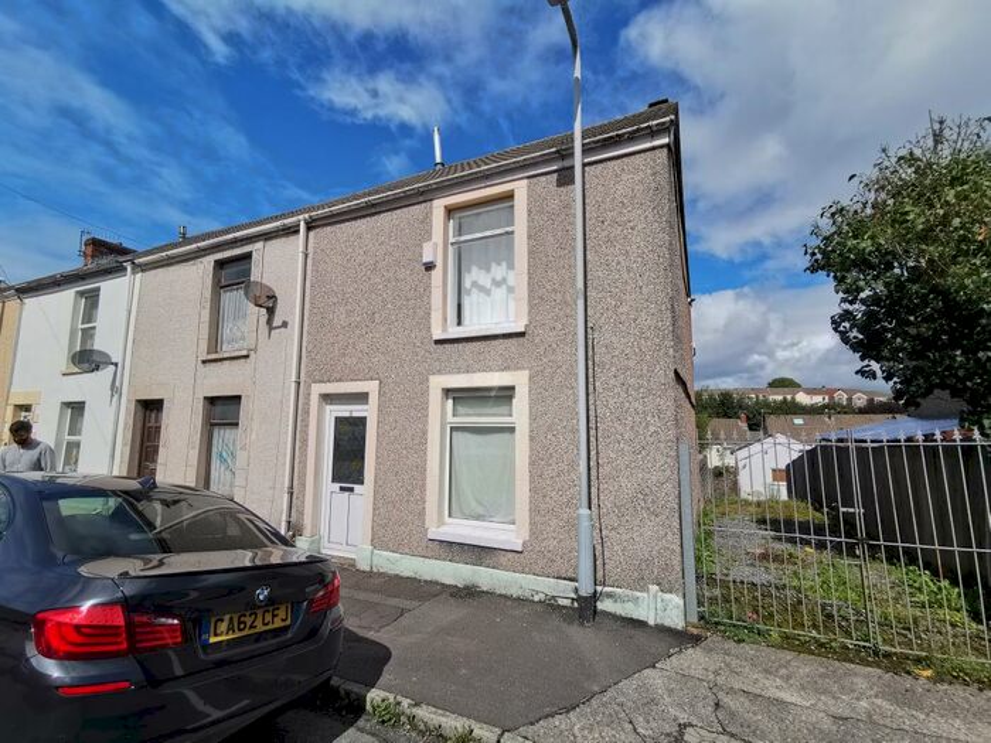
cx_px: 496
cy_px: 372
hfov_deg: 94.5
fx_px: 458
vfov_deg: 78.1
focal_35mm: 16
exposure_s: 1/1972
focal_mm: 2.35
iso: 50
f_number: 2.2
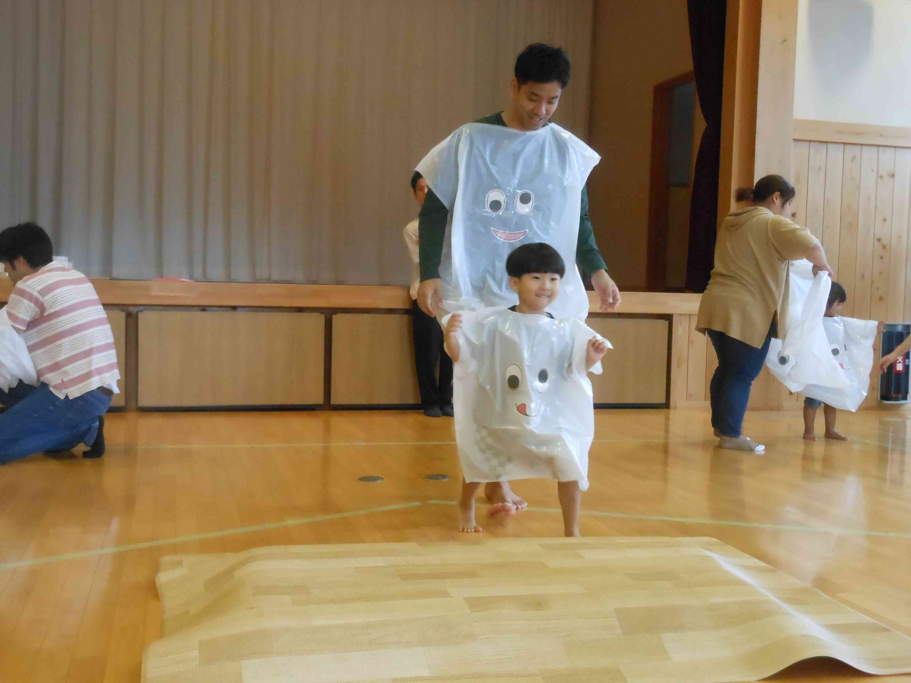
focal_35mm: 39
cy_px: 342
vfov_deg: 36.8
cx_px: 456
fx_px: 1026
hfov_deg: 47.9
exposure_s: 1/125
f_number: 4.3
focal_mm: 6.9
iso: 640
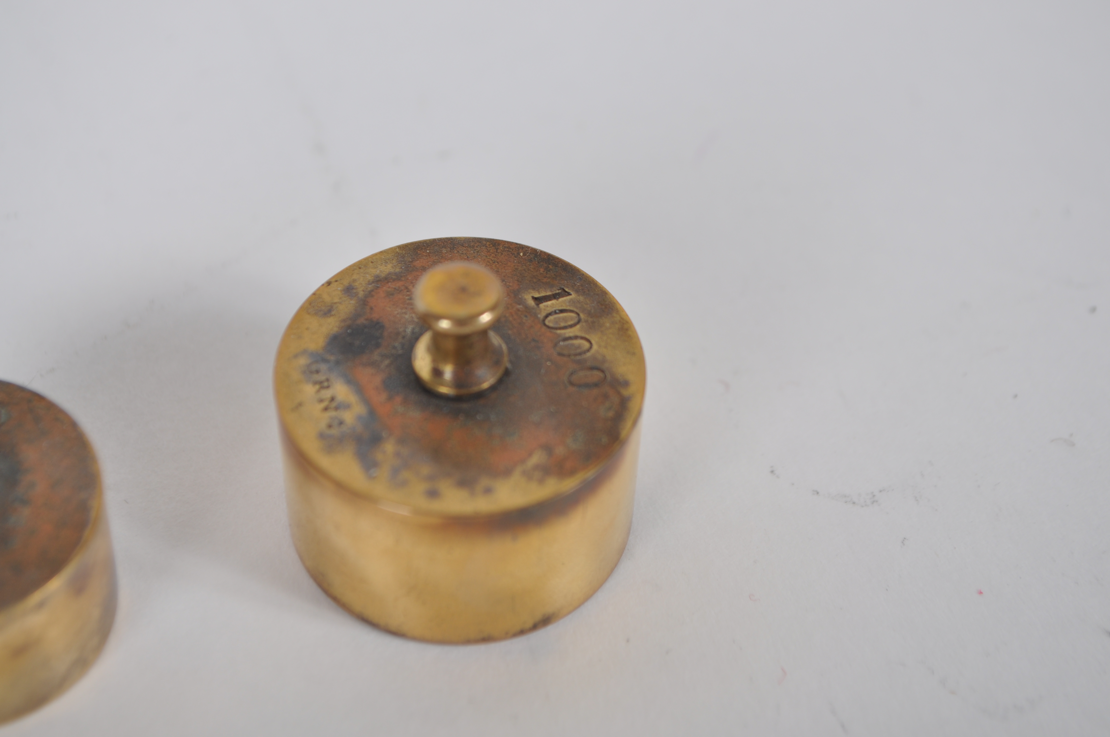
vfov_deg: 16.5
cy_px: 368
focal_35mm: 82
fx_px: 2541
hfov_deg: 24.6
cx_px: 555
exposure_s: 1/125
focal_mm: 55
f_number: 9
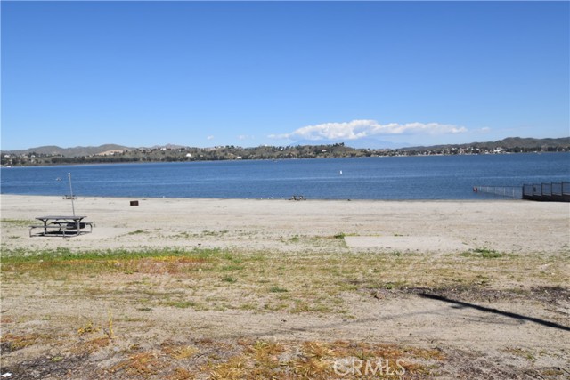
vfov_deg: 43.6
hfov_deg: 61.9
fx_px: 475
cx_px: 285
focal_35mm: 30
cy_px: 190
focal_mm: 20
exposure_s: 1/500
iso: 200
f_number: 11
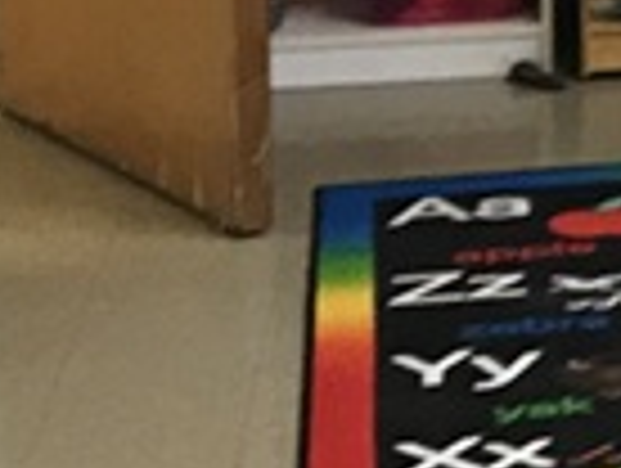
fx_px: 3666
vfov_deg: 7.0
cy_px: -540
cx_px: 1854
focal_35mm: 204
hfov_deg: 8.2
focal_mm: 3.99
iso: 25
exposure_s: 1/30
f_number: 1.8
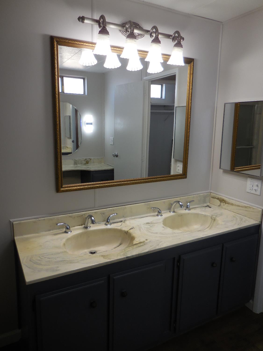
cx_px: 132
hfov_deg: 54.9
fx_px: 253
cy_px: 176
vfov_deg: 69.4
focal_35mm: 25
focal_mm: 4.5
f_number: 3.3
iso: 125
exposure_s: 1/50
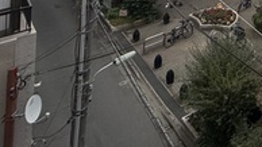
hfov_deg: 28.6
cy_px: -189
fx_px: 382
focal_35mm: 55
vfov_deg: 15.0
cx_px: 365
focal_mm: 2.22
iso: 50
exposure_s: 1/1464
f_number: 2.2
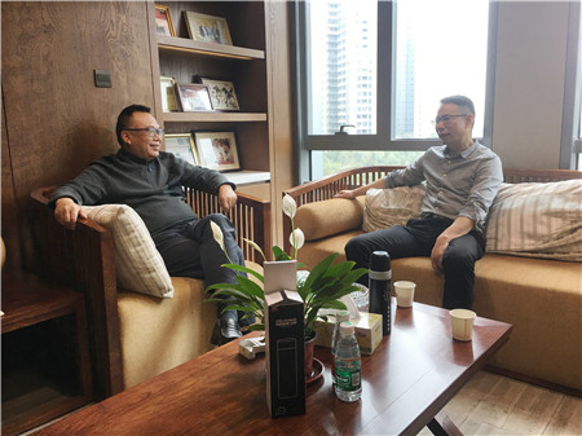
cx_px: 291
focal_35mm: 29
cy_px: 218
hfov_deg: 61.7
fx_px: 487
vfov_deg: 48.2
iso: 25
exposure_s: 1/33
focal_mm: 4.15
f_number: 2.2
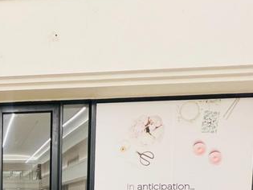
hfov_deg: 40.8
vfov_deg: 35.3
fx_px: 241
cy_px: 219
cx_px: -43
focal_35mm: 33
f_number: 1.8
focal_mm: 1.57
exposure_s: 1/60
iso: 500
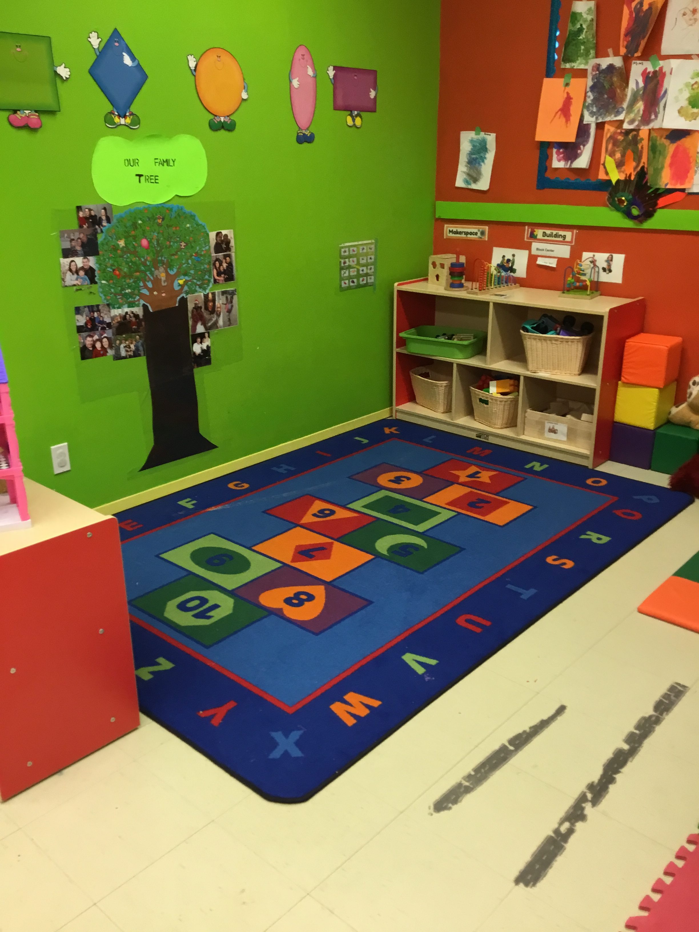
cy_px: 466
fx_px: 835
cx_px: 350
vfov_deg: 58.4
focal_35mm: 31
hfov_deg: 45.4
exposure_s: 1/30
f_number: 2.4
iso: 64
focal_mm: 3.3
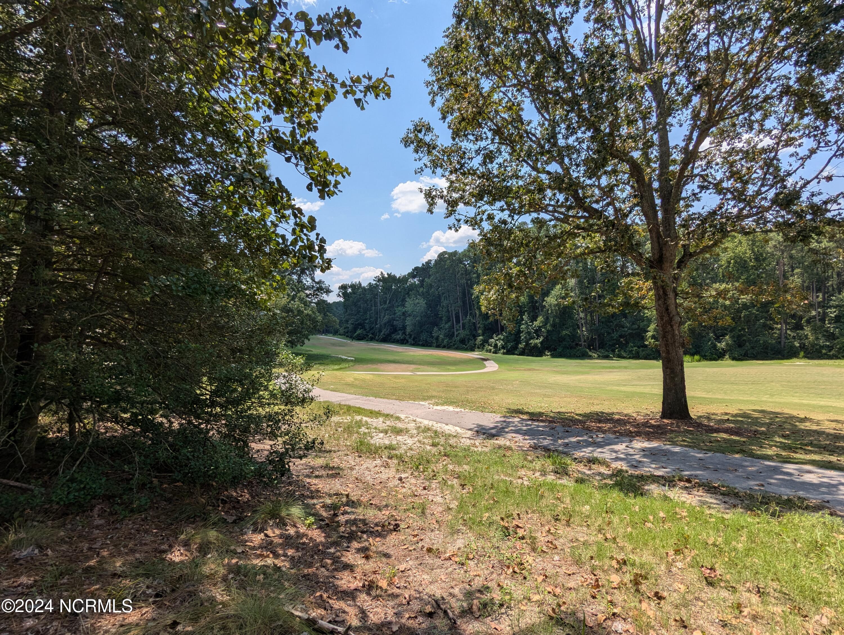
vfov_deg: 78.2
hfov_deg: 94.4
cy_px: 318
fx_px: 391
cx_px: 422
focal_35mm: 16
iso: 52
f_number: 2.2
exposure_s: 1/1894
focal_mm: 2.35
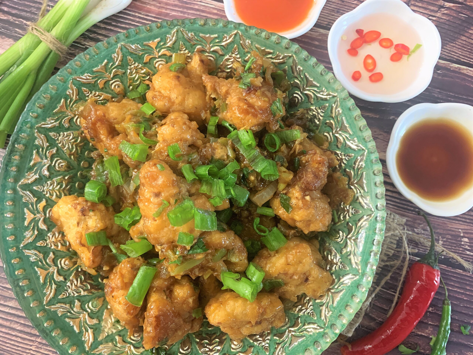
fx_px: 355
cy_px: 178
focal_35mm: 26
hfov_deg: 67.3
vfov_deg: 53.1
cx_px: 236
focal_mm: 4.25
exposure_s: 1/33
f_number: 1.8
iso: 400
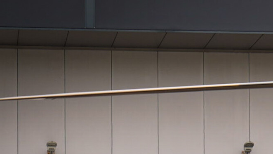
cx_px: 371
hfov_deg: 6.7
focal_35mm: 319
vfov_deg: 3.8
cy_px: 225
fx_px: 2310
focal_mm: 70
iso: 100
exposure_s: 1/100
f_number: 5
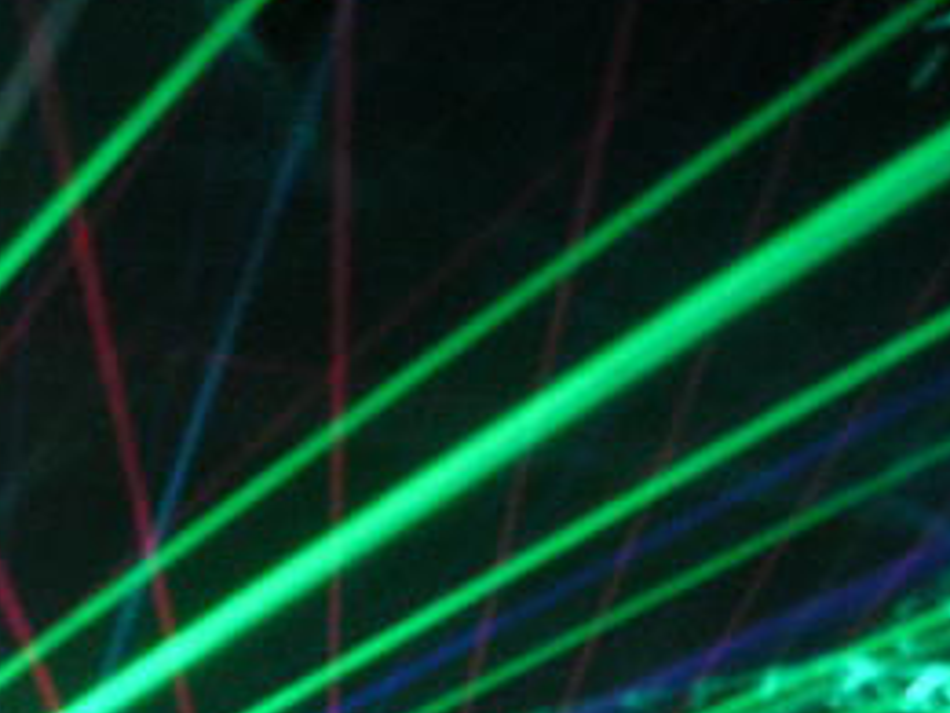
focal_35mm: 117
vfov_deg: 12.1
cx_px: -88
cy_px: 1042
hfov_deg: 16.3
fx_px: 3211
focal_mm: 6
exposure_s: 1/4
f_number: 2.8
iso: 200
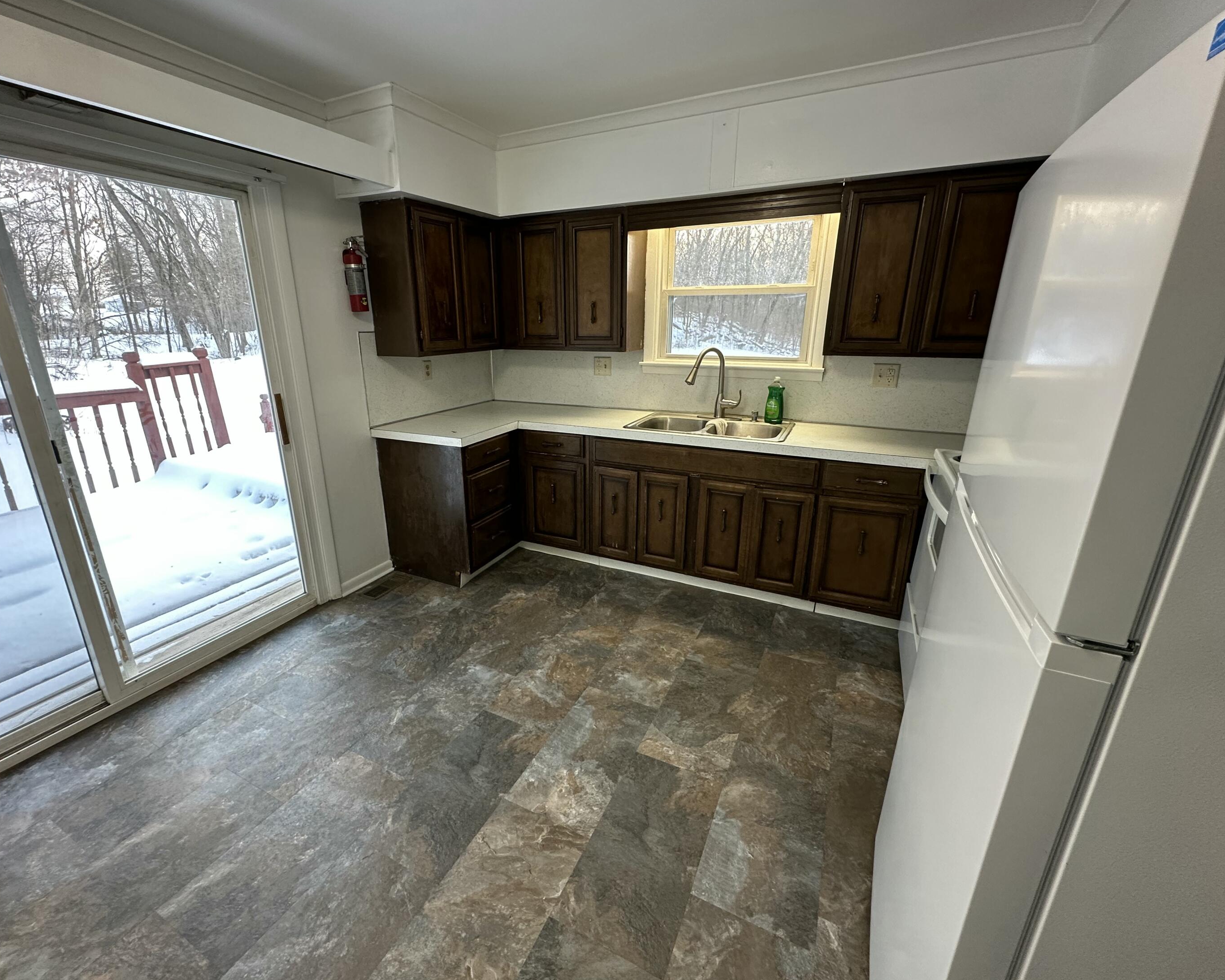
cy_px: 485
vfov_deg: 84.0
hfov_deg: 96.7
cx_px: 573
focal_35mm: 15
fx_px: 544
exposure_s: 1/60
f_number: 2.2
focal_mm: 2.22
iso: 160
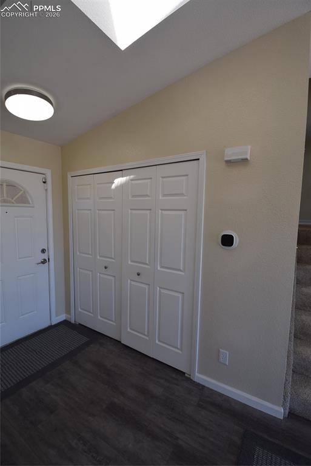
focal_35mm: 15
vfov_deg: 100.4
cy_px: 233
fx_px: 194
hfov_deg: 77.4
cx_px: 156
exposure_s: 1/125
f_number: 5.6
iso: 400
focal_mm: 10
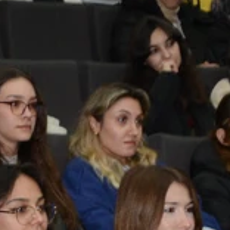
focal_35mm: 346
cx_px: -116
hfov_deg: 5.0
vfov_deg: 5.0
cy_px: 402
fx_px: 2601
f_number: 8
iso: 1600
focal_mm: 48
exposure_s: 1/60
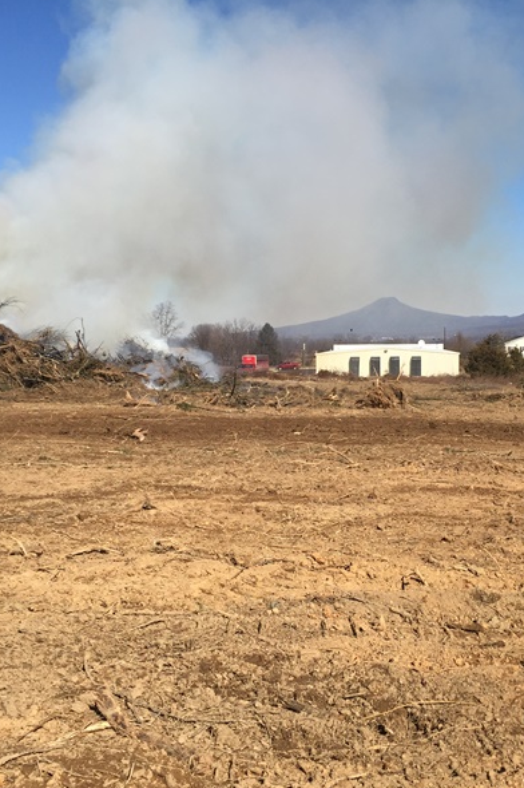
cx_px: 295
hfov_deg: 32.6
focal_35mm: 41
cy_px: 397
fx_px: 896
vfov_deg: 47.4
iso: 32
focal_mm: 4.15
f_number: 2.2
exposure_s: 1/2639
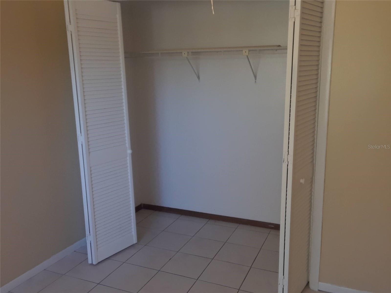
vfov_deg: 46.8
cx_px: 196
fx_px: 339
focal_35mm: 30
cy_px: 146
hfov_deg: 60.0
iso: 40
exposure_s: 1/30
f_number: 1.9
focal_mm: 2.47
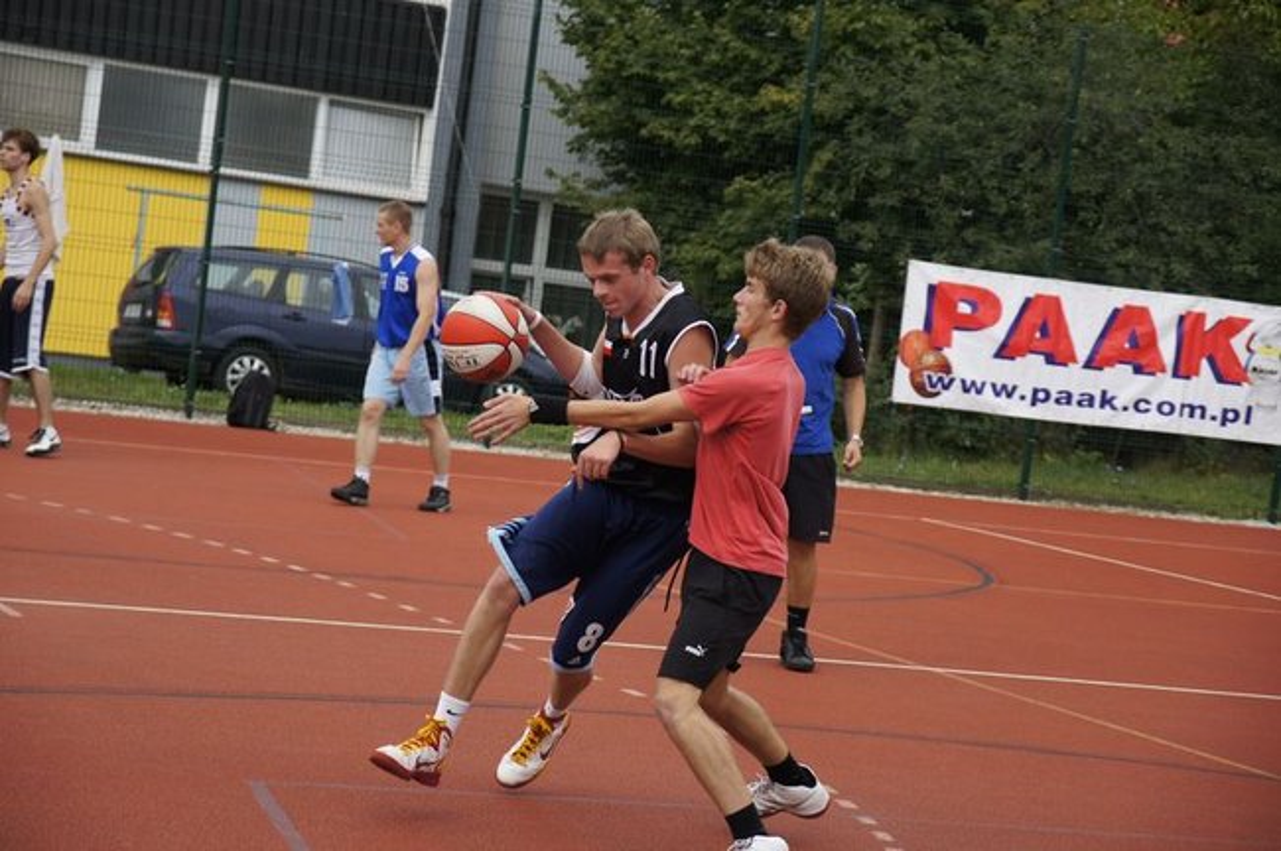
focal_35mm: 105
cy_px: 426
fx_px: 3732
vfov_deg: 13.0
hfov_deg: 19.5
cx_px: 640
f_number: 4
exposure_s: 1/800
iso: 200
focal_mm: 70
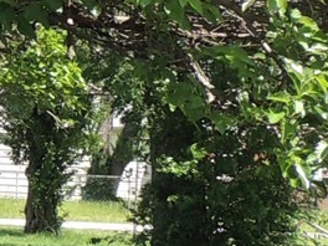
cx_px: -350
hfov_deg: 9.1
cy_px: 57
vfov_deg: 7.3
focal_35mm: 204
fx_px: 1933
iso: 100
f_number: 3.1
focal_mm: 4.9
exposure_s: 1/500
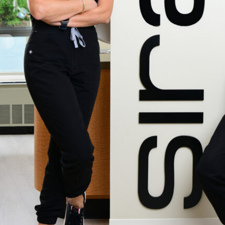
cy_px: 26
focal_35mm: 71
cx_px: 180
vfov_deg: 23.7
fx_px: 522
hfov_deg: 23.9
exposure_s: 1/30
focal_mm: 31
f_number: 5
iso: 100
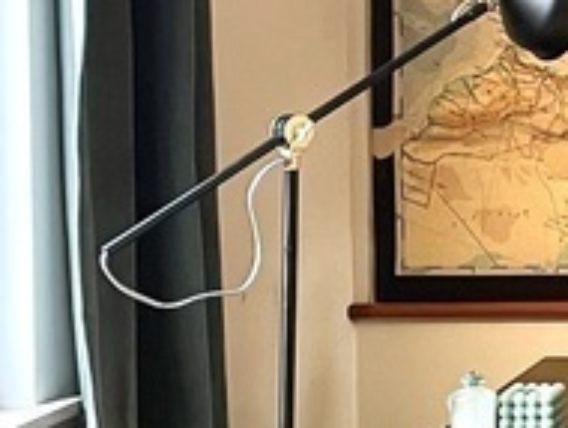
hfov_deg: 12.9
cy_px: -15
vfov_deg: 10.5
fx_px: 2300
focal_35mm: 140
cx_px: 981
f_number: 1.6
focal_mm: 4.2
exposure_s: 1/60
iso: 160
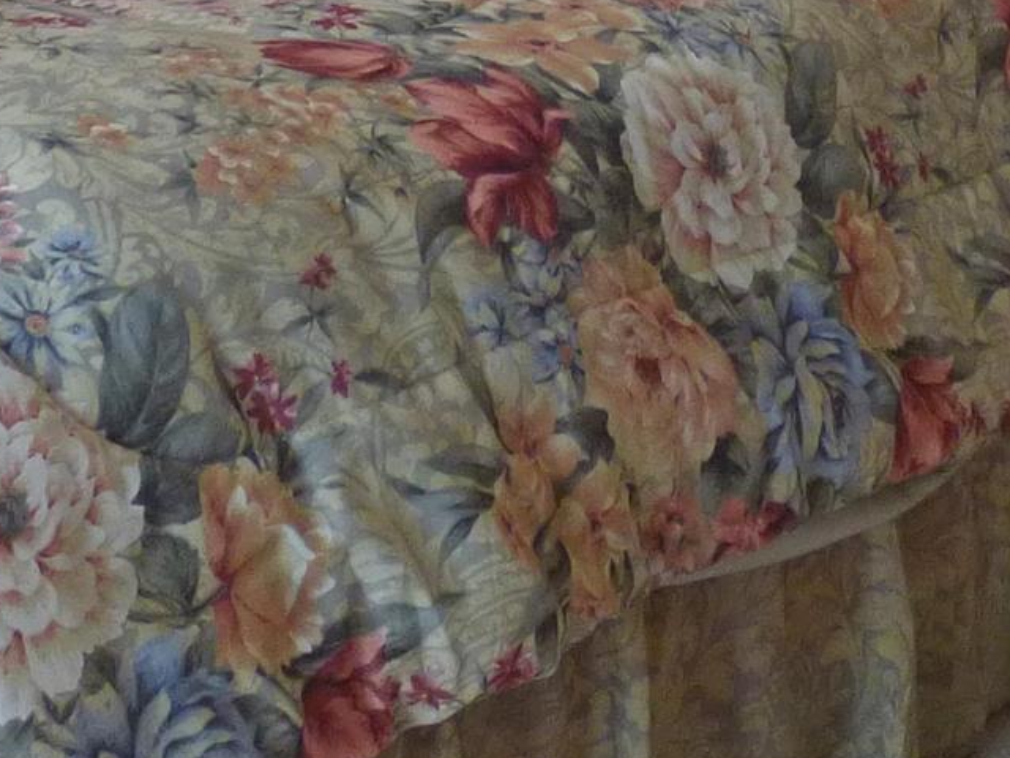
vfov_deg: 14.5
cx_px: 759
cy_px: -335
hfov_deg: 20.3
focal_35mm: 96
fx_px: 2801
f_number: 2.8
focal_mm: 3.58
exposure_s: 1/60
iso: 200
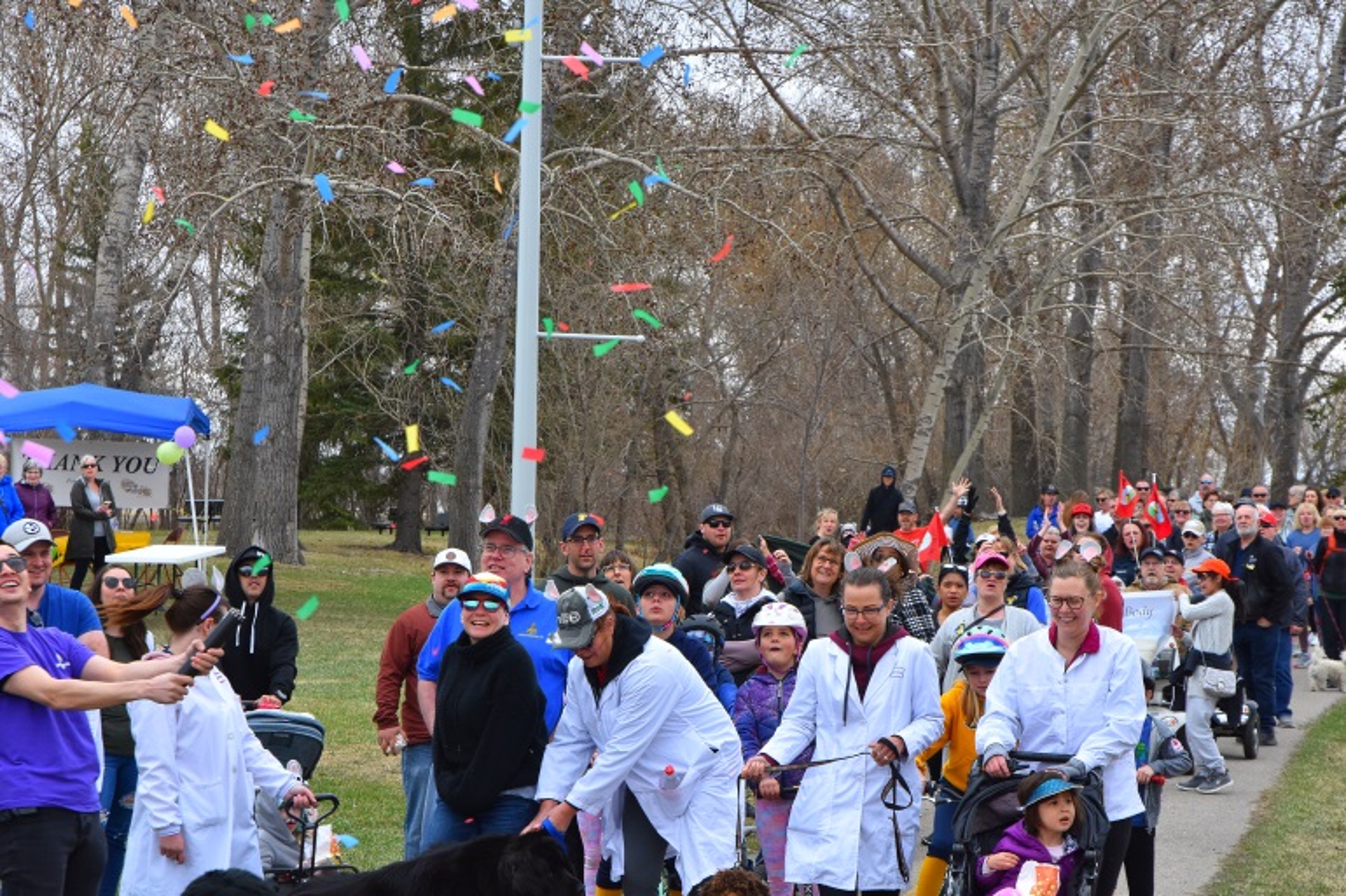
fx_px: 3644
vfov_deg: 14.0
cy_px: 448
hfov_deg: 20.9
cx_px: 673
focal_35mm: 98
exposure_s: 1/1000
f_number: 8
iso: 800
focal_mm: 65
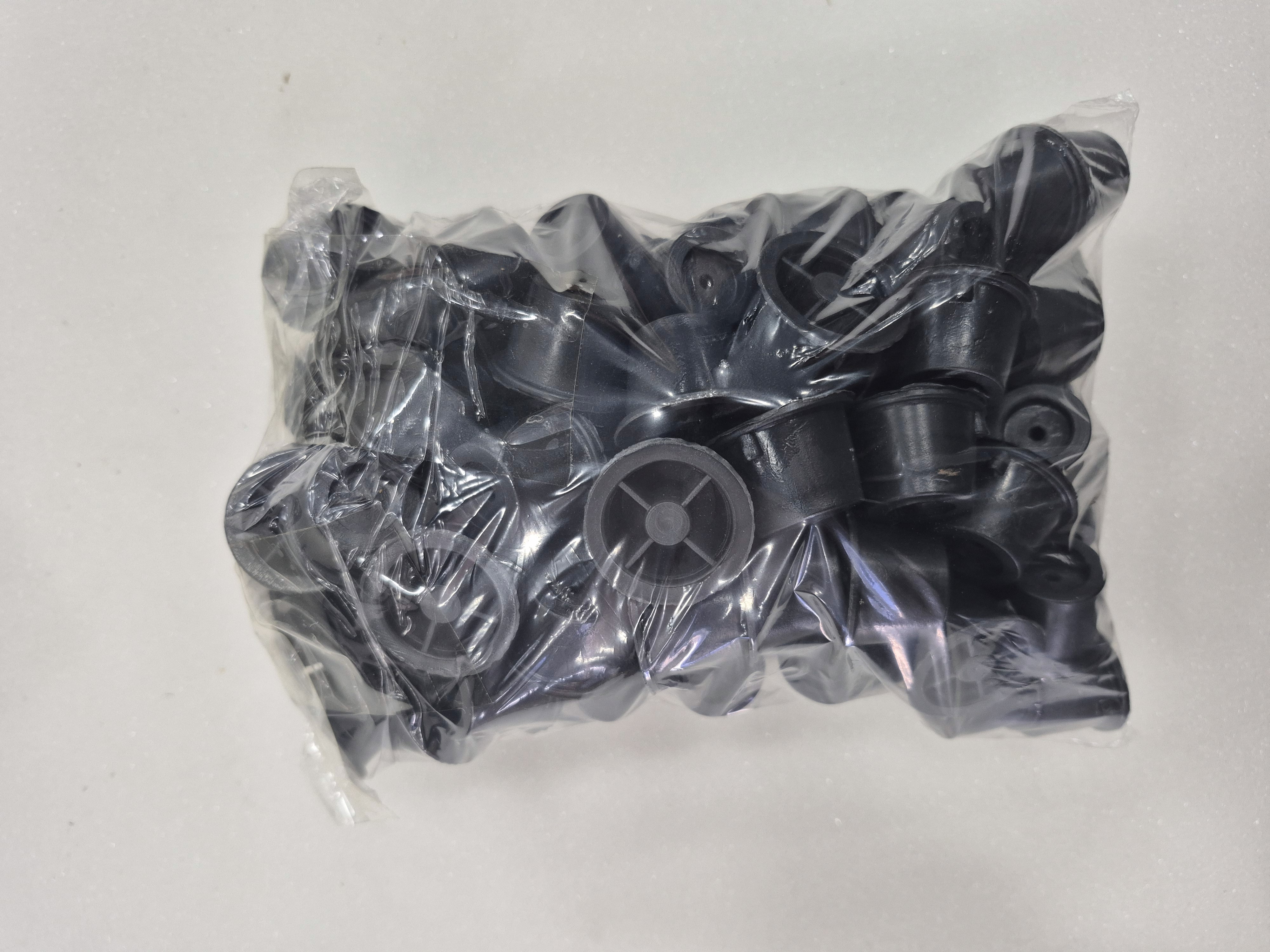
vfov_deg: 58.9
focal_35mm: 23
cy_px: 476
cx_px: 635
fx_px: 844
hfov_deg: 73.9
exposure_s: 1/120
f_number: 1.8
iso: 200
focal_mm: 5.4
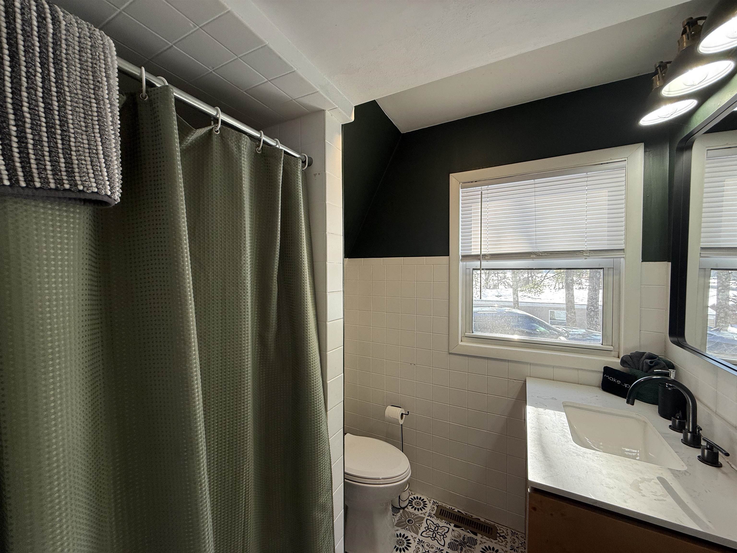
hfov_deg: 102.1
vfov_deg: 85.7
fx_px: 298
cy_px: 276
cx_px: 368
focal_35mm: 14
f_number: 2.2
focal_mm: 2.22
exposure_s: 1/120
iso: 80
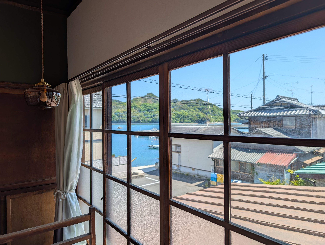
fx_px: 226
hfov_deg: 71.5
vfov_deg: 56.9
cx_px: 162
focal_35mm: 24
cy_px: 122
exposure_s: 1/678
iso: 22
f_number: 1.68
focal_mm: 6.9
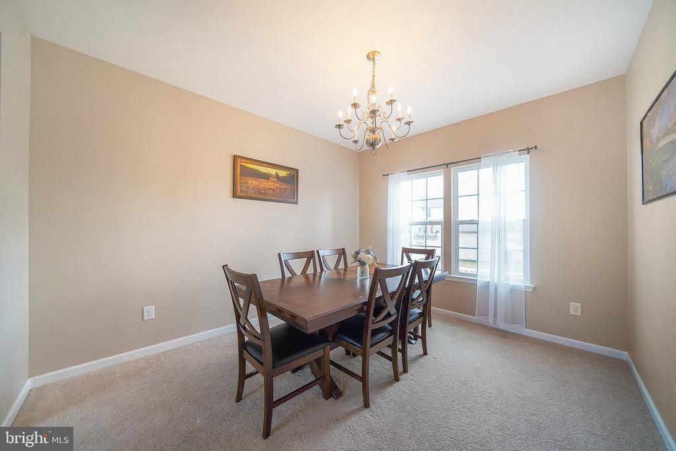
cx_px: 338
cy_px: 226
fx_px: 225
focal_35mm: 12
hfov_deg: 112.6
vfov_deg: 90.0
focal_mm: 12
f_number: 4
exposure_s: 1/30
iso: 100
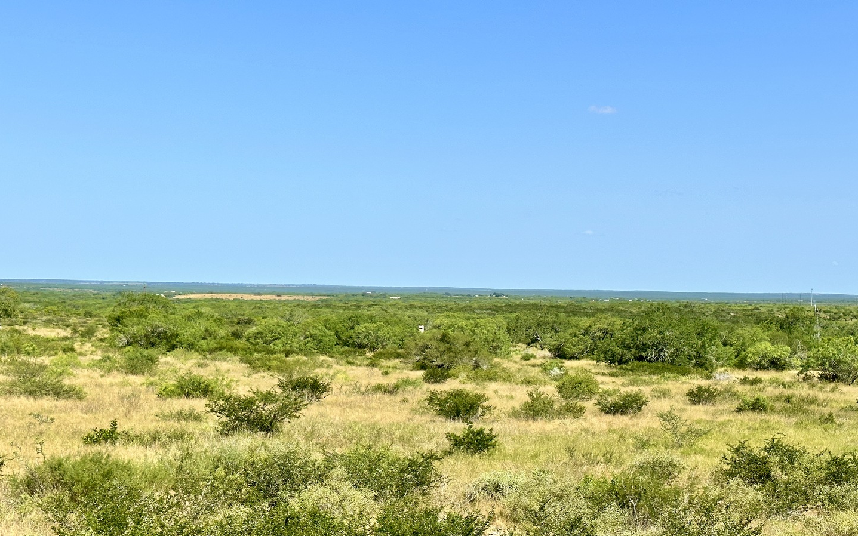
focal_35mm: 51
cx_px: 429
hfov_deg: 39.6
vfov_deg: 25.3
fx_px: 1193
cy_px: 322
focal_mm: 6.86
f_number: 1.78
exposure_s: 1/4785
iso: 64
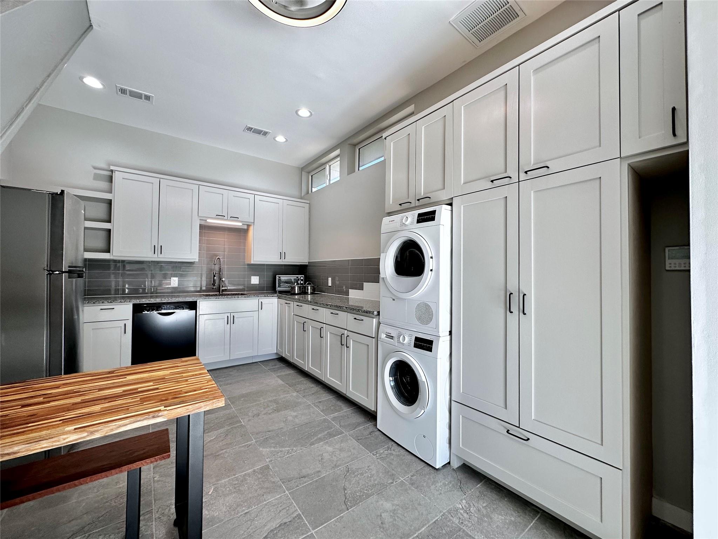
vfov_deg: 85.7
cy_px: 270
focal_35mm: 14
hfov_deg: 102.1
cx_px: 359
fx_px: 290
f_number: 2.2
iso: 64
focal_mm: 2.22
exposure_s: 1/120
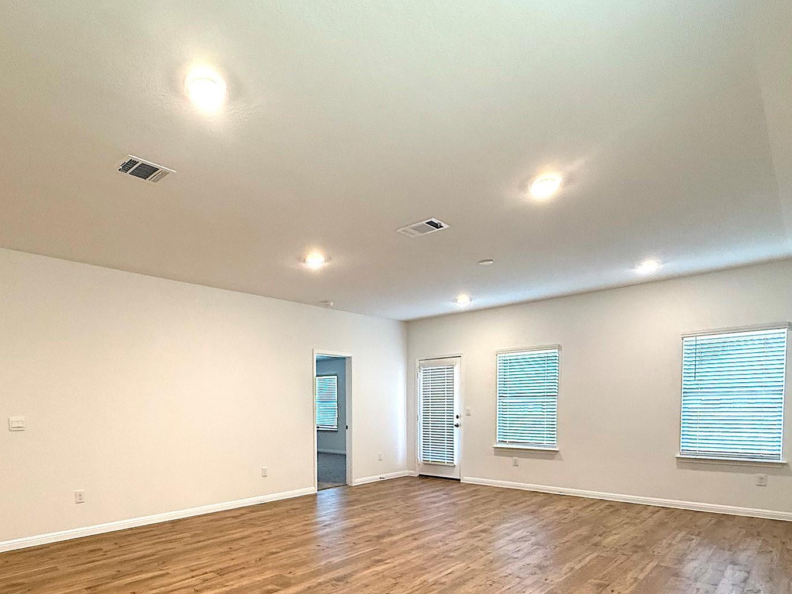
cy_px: 428
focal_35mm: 21
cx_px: 323
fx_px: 481
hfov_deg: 78.2
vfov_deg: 60.8
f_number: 2.2
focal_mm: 2.22
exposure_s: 1/120
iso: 320
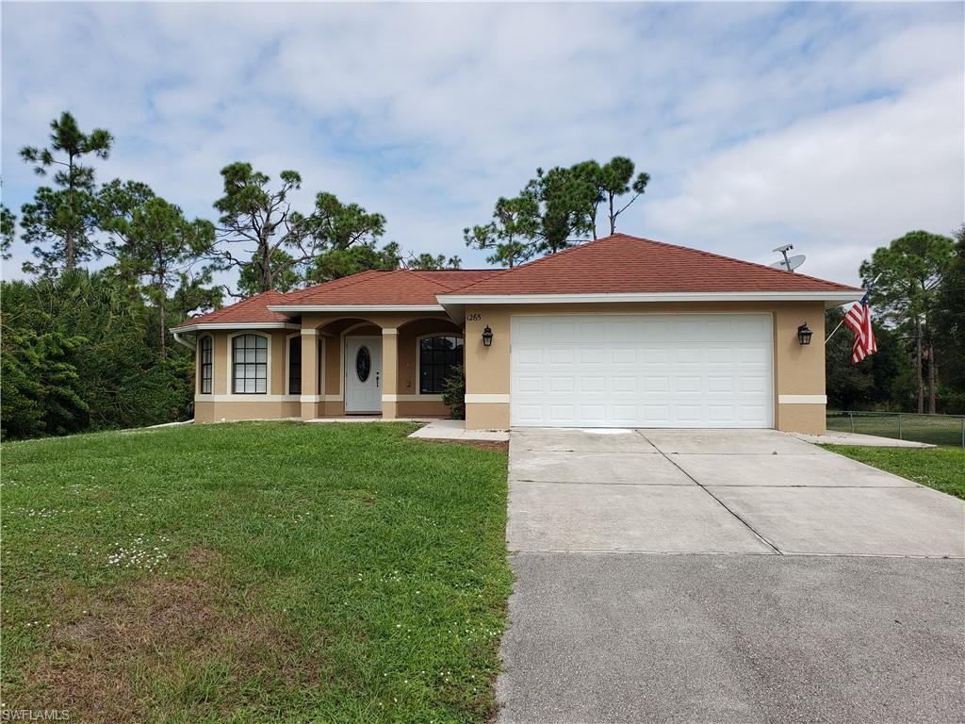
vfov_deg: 53.1
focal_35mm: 26
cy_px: 362
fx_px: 725
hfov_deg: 67.3
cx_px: 482
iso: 50
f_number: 2.4
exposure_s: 1/1266
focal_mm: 4.3
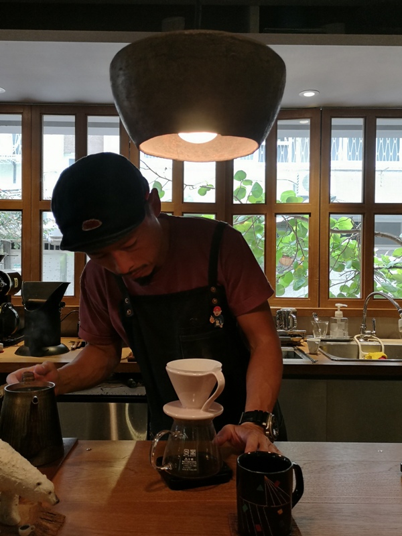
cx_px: 201
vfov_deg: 61.7
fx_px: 449
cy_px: 268
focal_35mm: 29
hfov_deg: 48.2
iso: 100
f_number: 1.8
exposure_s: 1/120
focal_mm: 3.95
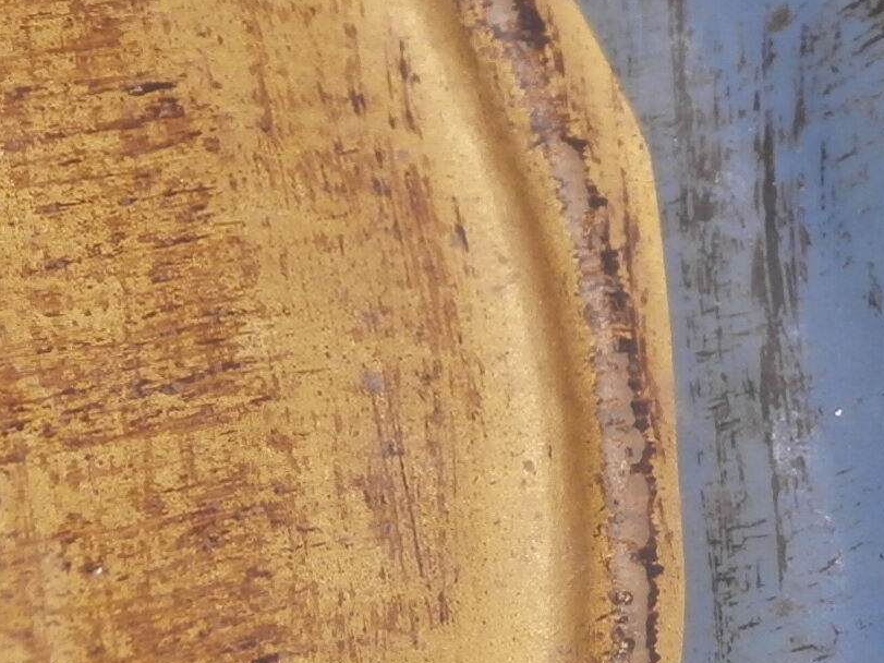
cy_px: 13
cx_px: 678
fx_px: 3064
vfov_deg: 12.2
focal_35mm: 120
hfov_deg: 16.3
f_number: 3.9
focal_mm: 6.67
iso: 200
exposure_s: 1/320
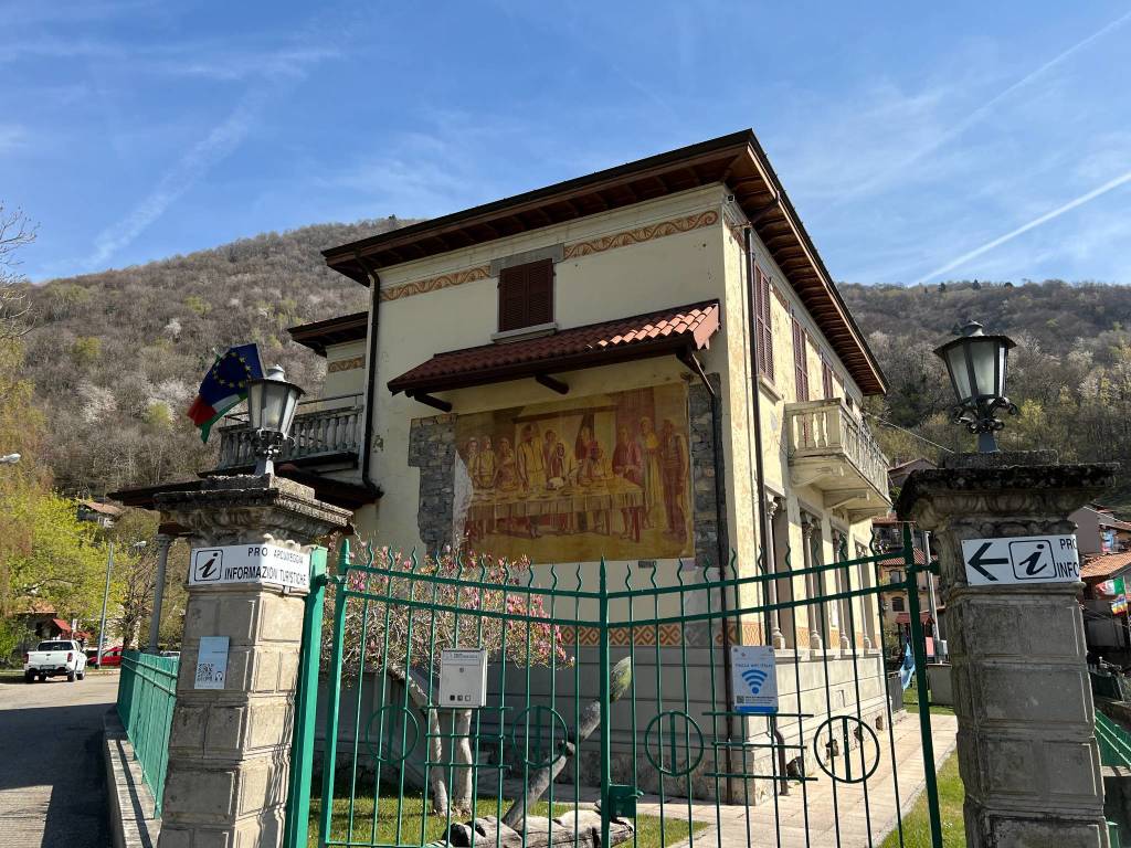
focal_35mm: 26
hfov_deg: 67.3
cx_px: 566
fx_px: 849
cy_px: 424
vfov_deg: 53.1
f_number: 1.5
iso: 50
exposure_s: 1/3356
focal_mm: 5.7
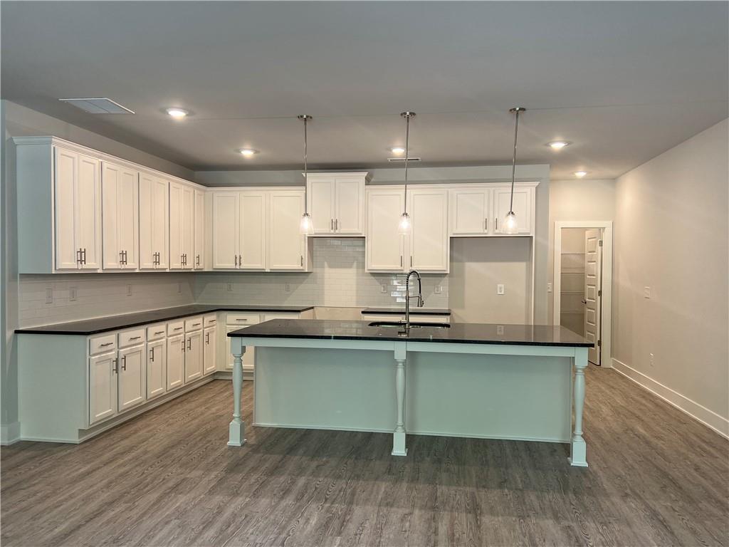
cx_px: 364
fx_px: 548
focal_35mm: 26
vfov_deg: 53.1
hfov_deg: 67.3
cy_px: 274
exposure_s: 1/120
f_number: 1.5
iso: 100
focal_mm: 5.7
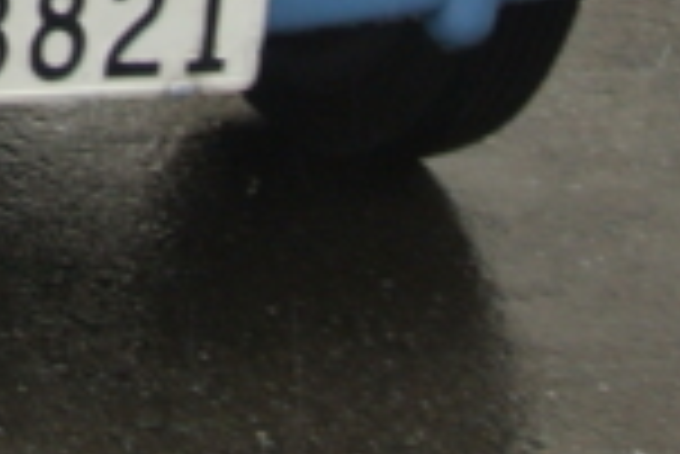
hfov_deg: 7.1
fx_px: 5199
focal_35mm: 275
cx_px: -811
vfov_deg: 4.9
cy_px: -566
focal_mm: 19.6
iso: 200
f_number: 4.8
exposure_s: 1/100
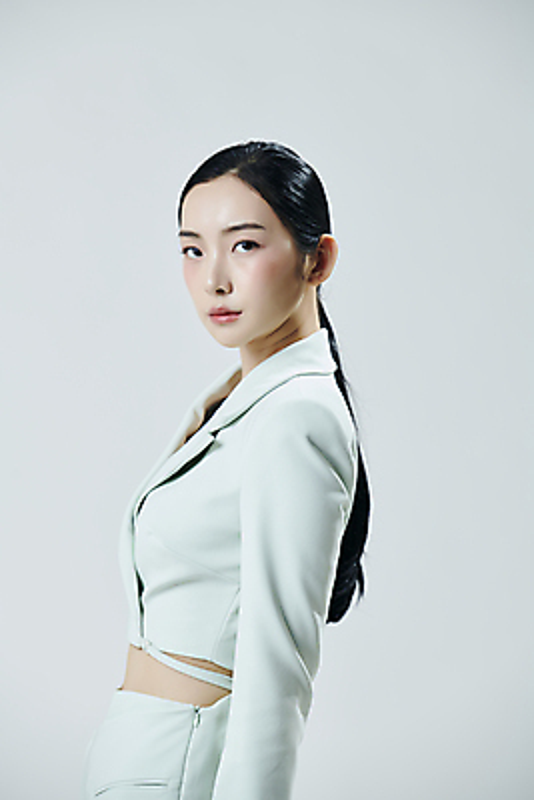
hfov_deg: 9.8
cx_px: 267
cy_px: 400
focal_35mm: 140
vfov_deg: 14.6
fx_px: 3112
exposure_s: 1/125
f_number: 5.6
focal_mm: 140
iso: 40
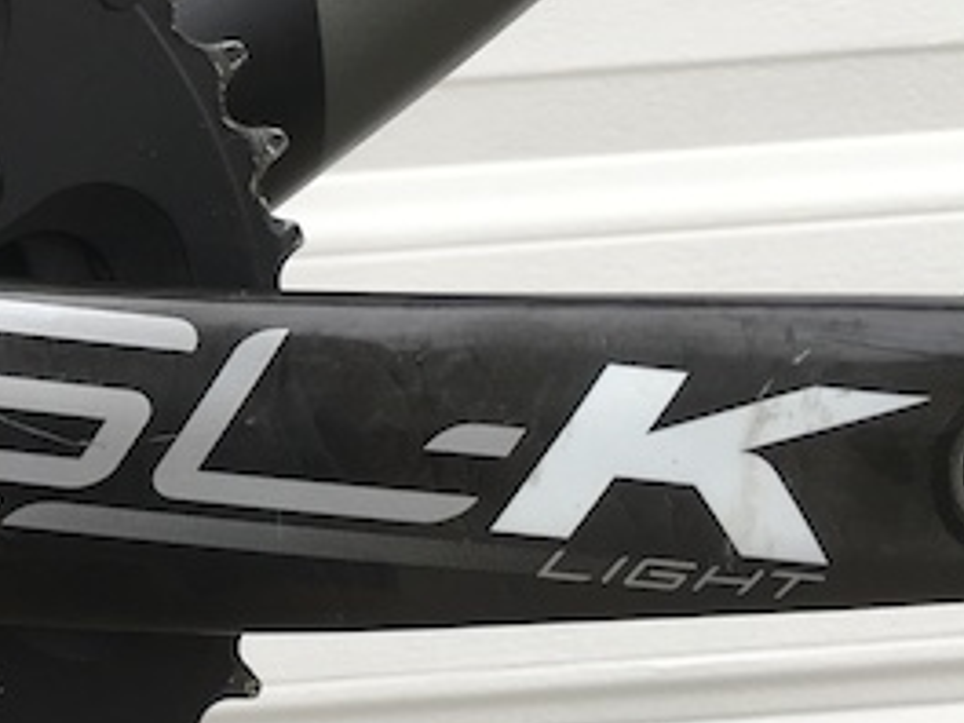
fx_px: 2451
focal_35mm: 88
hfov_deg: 20.7
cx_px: -212
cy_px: 296
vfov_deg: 16.8
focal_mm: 4.15
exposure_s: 1/222
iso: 25
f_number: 2.2
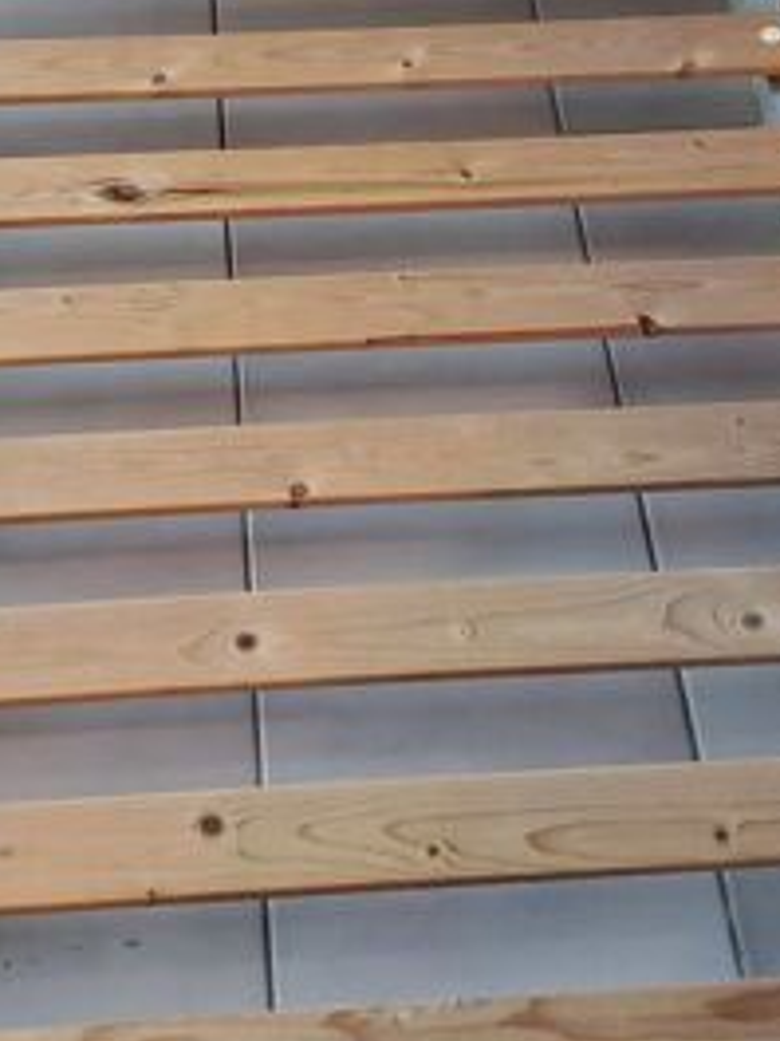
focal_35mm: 63
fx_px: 1893
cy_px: 225
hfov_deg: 23.2
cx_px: 303
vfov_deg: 30.1
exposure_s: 1/50
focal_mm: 4.3
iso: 640
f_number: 1.5
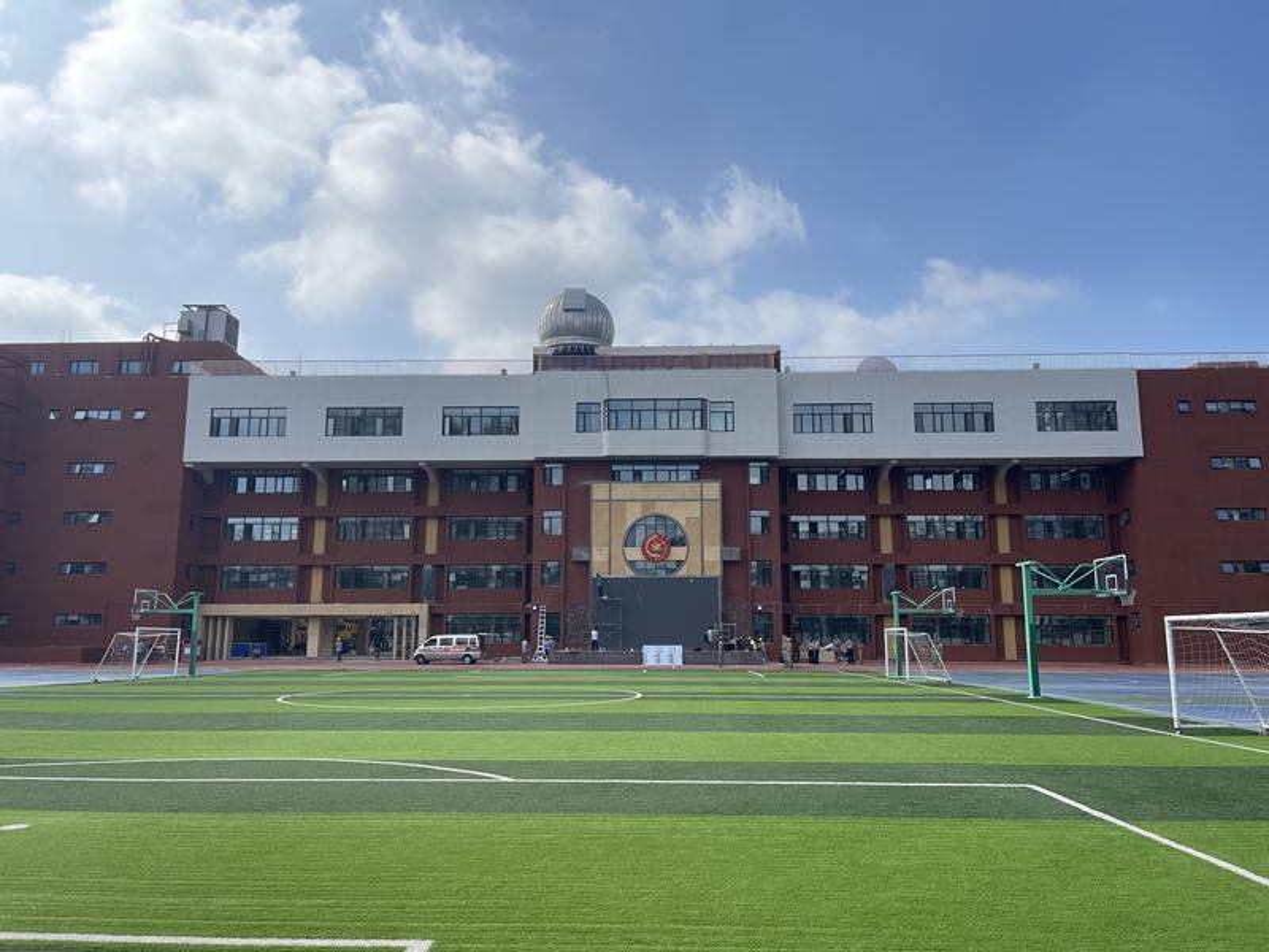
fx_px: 953
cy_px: 476
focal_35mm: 26
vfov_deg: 53.1
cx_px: 634
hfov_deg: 67.3
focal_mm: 5.1
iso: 32
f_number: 1.6
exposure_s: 1/2924
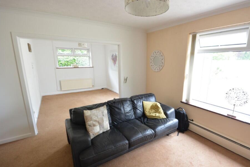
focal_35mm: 17
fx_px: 118
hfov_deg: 93.0
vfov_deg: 70.3
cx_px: 138
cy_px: 88
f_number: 8
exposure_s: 1/10
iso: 400
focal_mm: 10
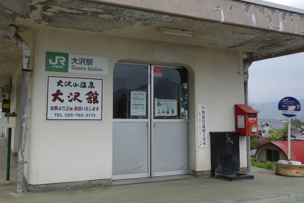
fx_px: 296
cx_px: 121
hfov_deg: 54.0
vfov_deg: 37.7
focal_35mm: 35
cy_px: 80
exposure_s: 1/100
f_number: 5
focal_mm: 10.4
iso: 125
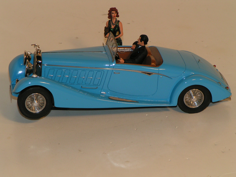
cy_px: 88
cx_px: 118
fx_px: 1343
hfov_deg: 10.0
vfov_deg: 7.5
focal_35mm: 197
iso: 50
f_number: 5.6
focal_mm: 30.1
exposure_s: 1/200
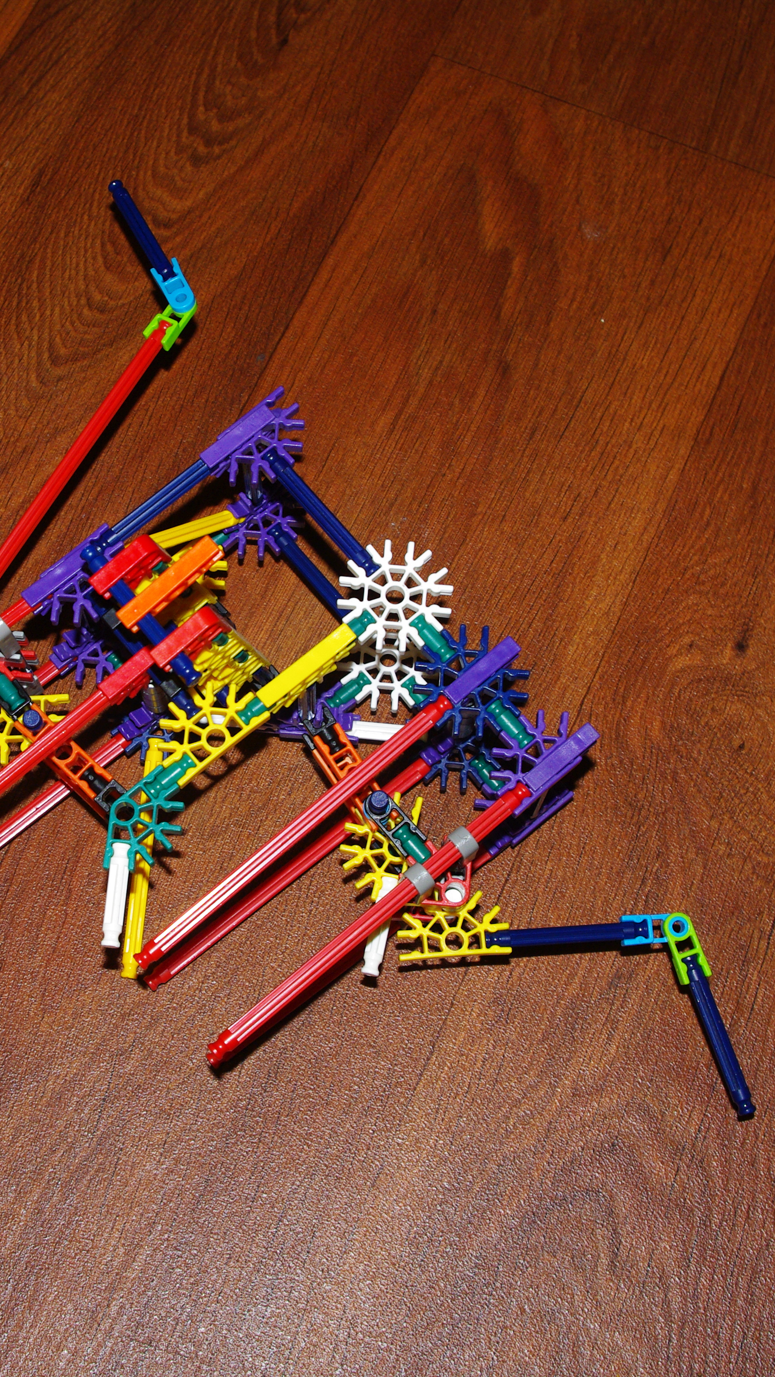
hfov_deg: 20.6
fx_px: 2115
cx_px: 197
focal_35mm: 58
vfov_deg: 36.1
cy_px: 690
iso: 400
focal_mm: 24.38
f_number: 5.6
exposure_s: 1/45
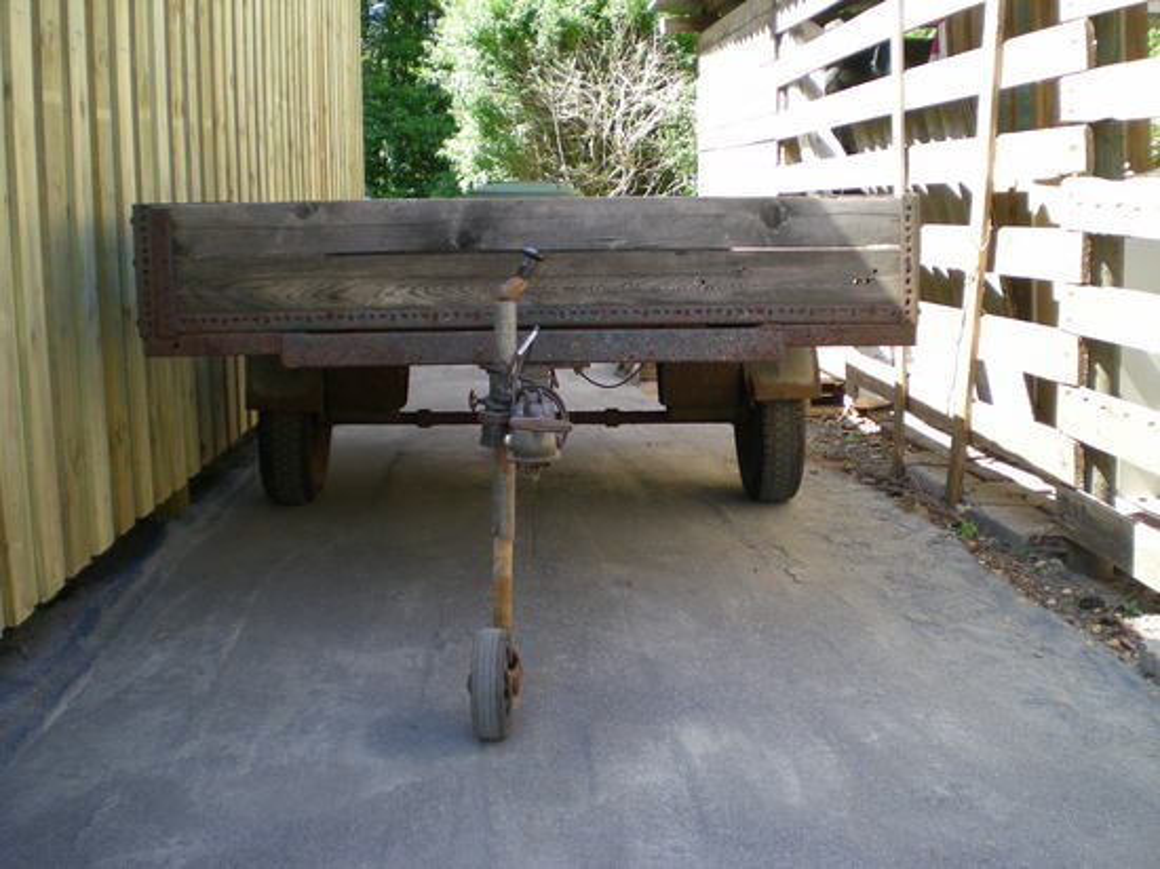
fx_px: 1273
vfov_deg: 37.7
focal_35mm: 38
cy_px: 434
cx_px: 580
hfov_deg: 49.0
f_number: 3.1
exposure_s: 1/101
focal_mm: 6.3
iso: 50
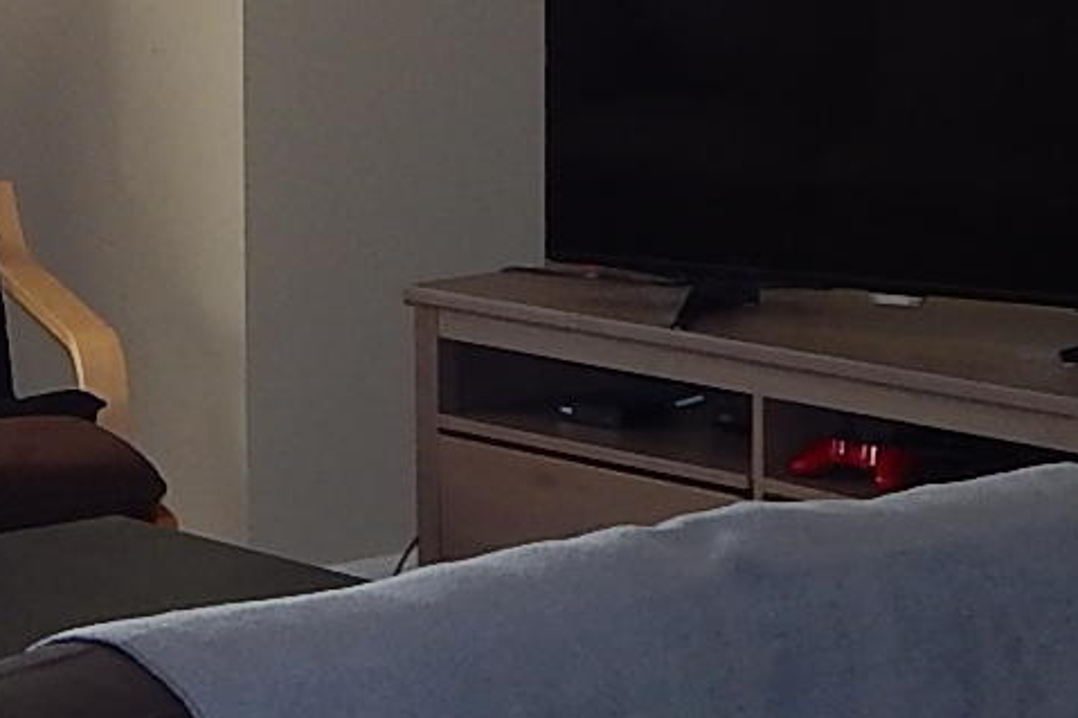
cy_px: -45
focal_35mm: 153
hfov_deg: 13.1
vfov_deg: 8.9
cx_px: -158
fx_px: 4580
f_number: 3.2
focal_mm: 5.6
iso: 125
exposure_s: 1/80
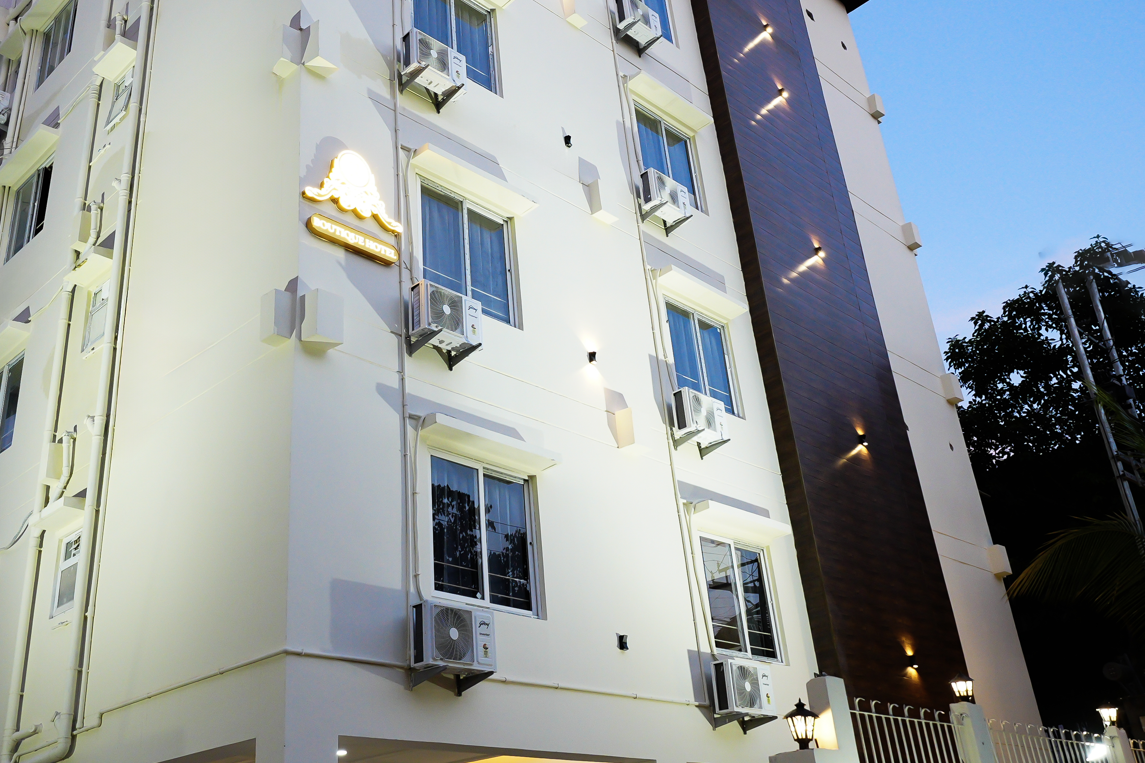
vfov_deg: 36.8
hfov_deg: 52.9
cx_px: 483
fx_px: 1145
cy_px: 327
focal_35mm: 36
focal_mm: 16
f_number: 2.8
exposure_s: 1/200
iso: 2000
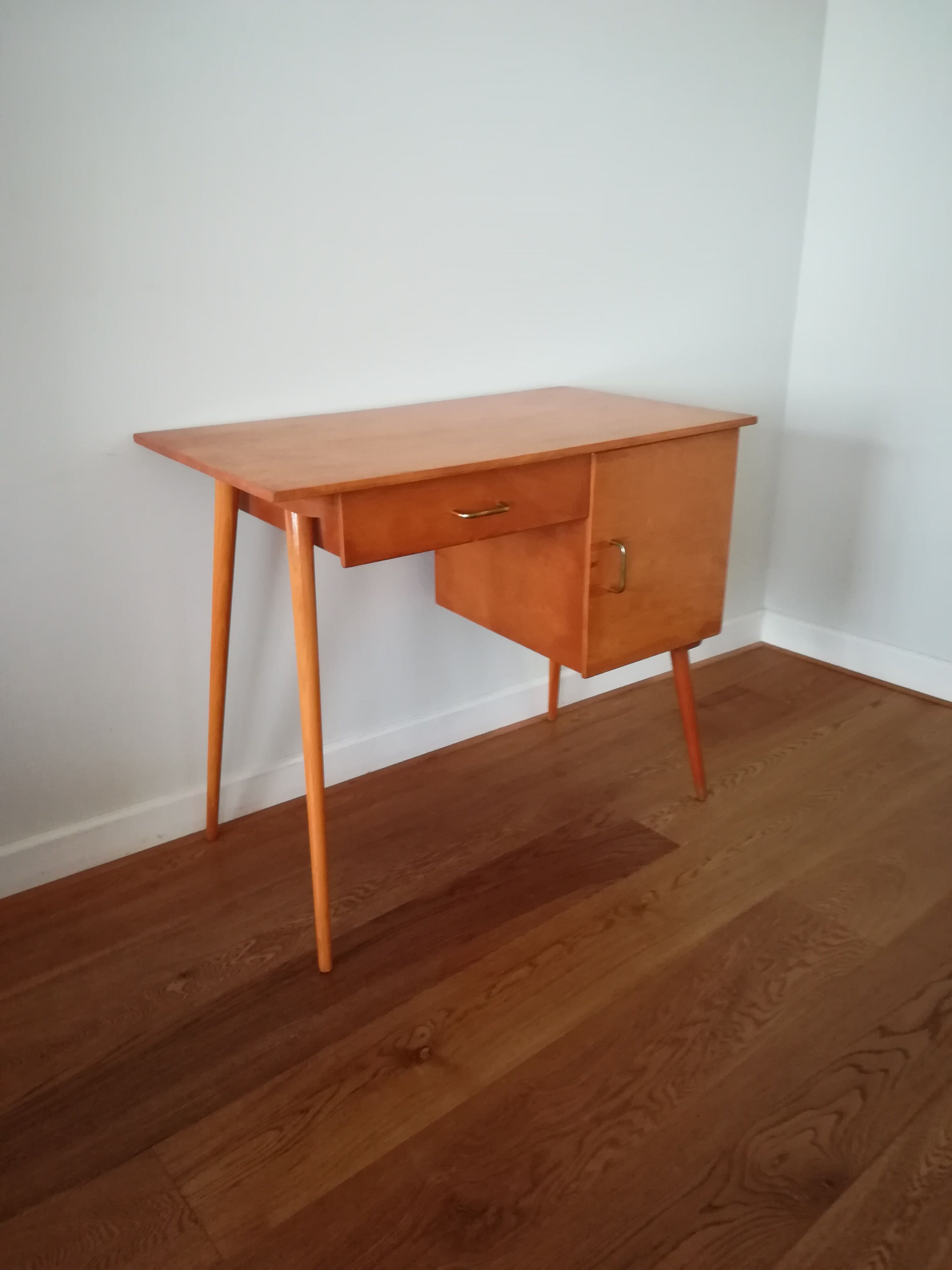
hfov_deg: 53.1
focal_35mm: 26
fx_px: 953
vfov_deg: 67.3
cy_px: 635
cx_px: 476
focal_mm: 3.83
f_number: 2.2
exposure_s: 1/24
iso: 500
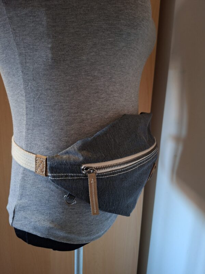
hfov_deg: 58.9
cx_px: 102
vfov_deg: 73.9
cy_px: 137
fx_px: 182
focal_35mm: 23
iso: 500
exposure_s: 1/25
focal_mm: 5.54
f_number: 1.8
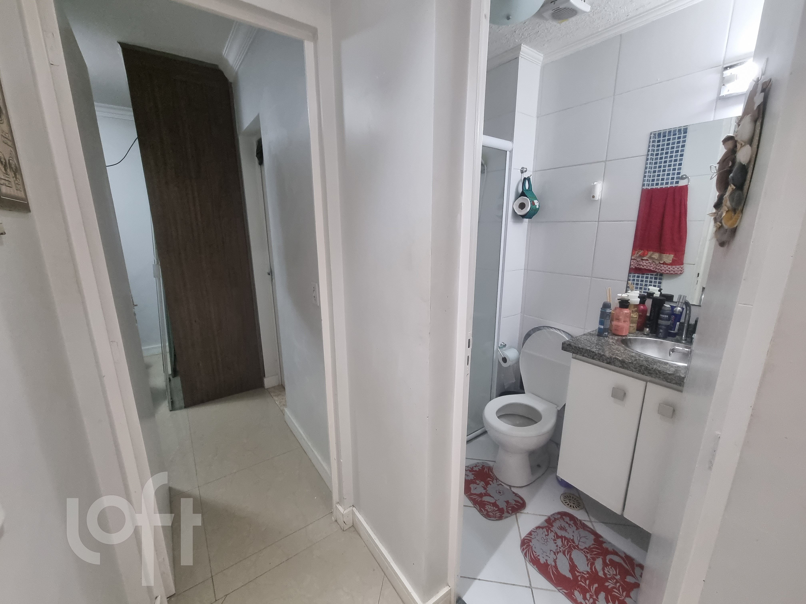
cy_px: 302
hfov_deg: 106.2
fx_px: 303
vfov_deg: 89.9
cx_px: 403
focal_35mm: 13
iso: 400
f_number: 2.2
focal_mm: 2.2
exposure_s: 1/60
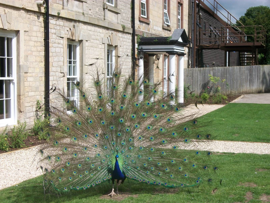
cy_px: 102
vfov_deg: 23.7
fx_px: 484
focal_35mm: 62
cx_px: 135
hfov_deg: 31.2
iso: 80
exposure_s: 1/640
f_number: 4.1
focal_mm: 11
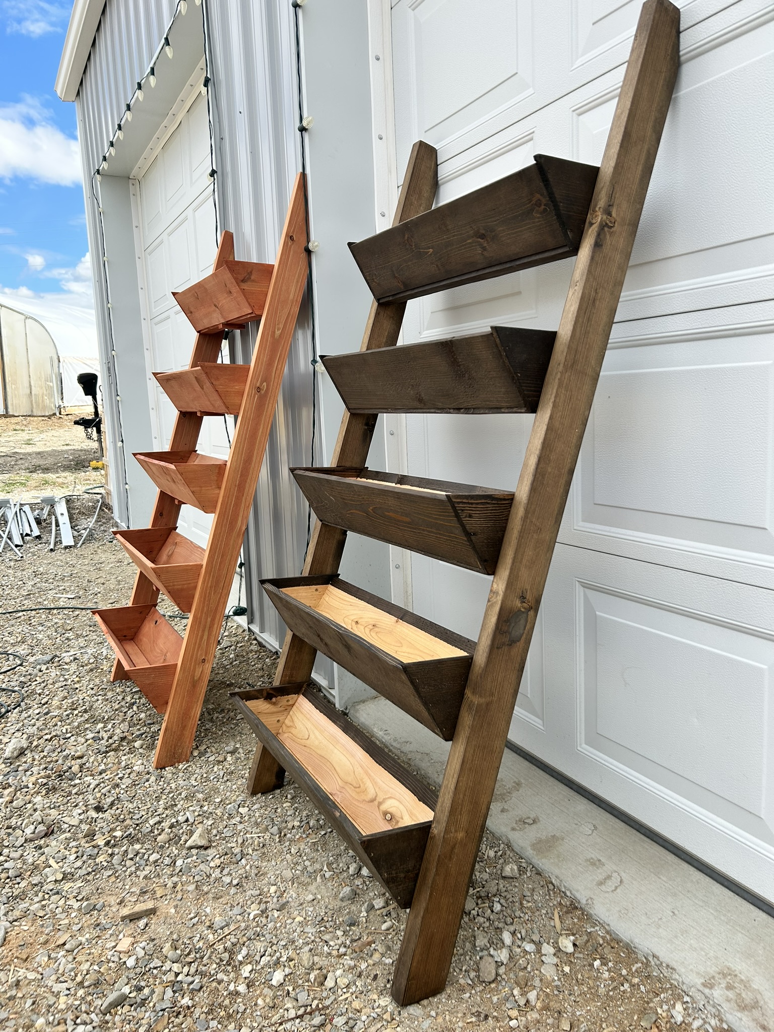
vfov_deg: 67.3
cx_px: 387
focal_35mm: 26
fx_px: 775
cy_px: 516
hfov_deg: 53.1
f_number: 1.5
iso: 50
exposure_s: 1/2008
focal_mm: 5.7
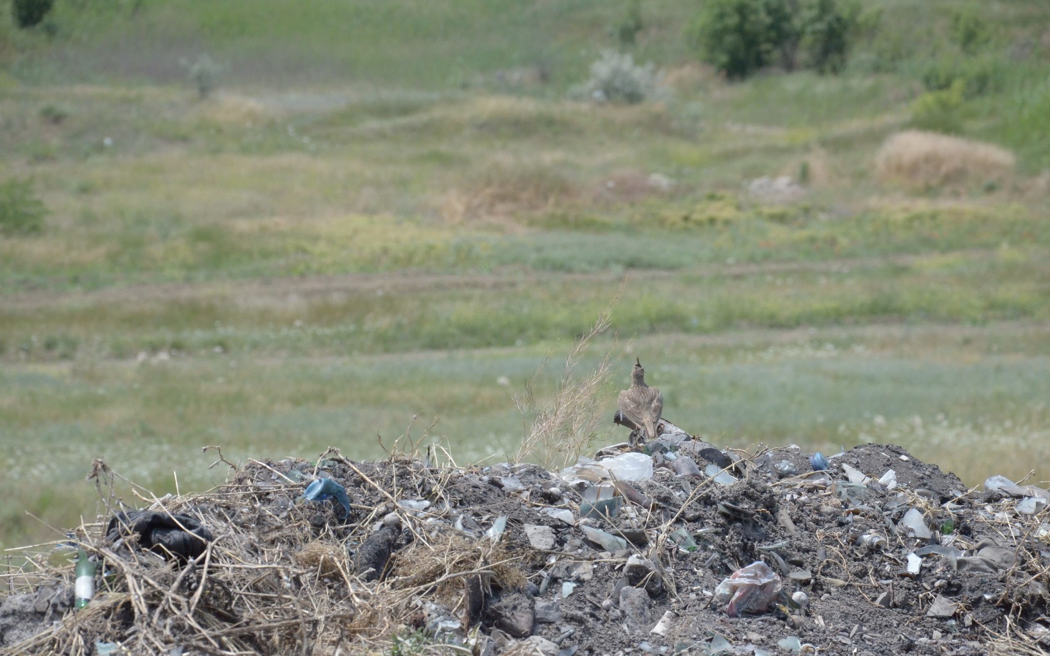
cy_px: 319
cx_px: 525
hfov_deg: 13.0
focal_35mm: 161
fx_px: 4592
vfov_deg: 8.2
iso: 2000
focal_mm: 105
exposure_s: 1/5000
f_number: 7.1
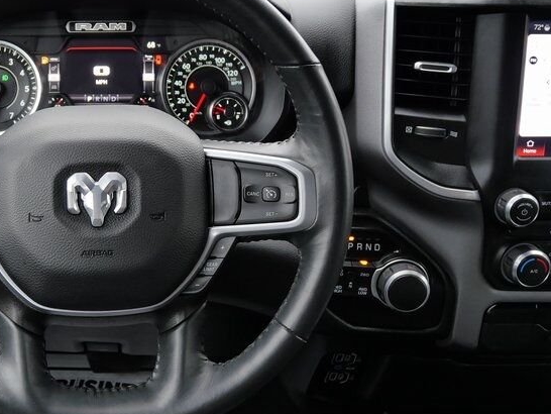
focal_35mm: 45
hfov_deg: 40.1
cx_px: 100
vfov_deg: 32.2
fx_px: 717
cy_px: 195
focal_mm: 12
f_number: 3.5
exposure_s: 1/60
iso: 400
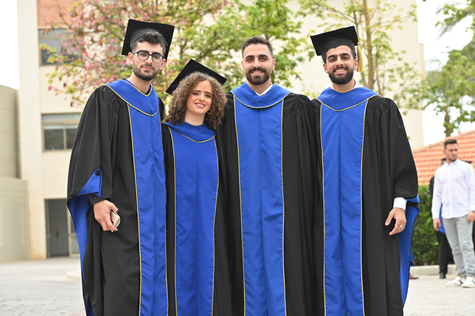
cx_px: 238
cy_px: 158
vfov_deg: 14.4
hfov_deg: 21.5
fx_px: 1253
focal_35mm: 95
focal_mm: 95
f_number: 5.6
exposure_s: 1/500
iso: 320
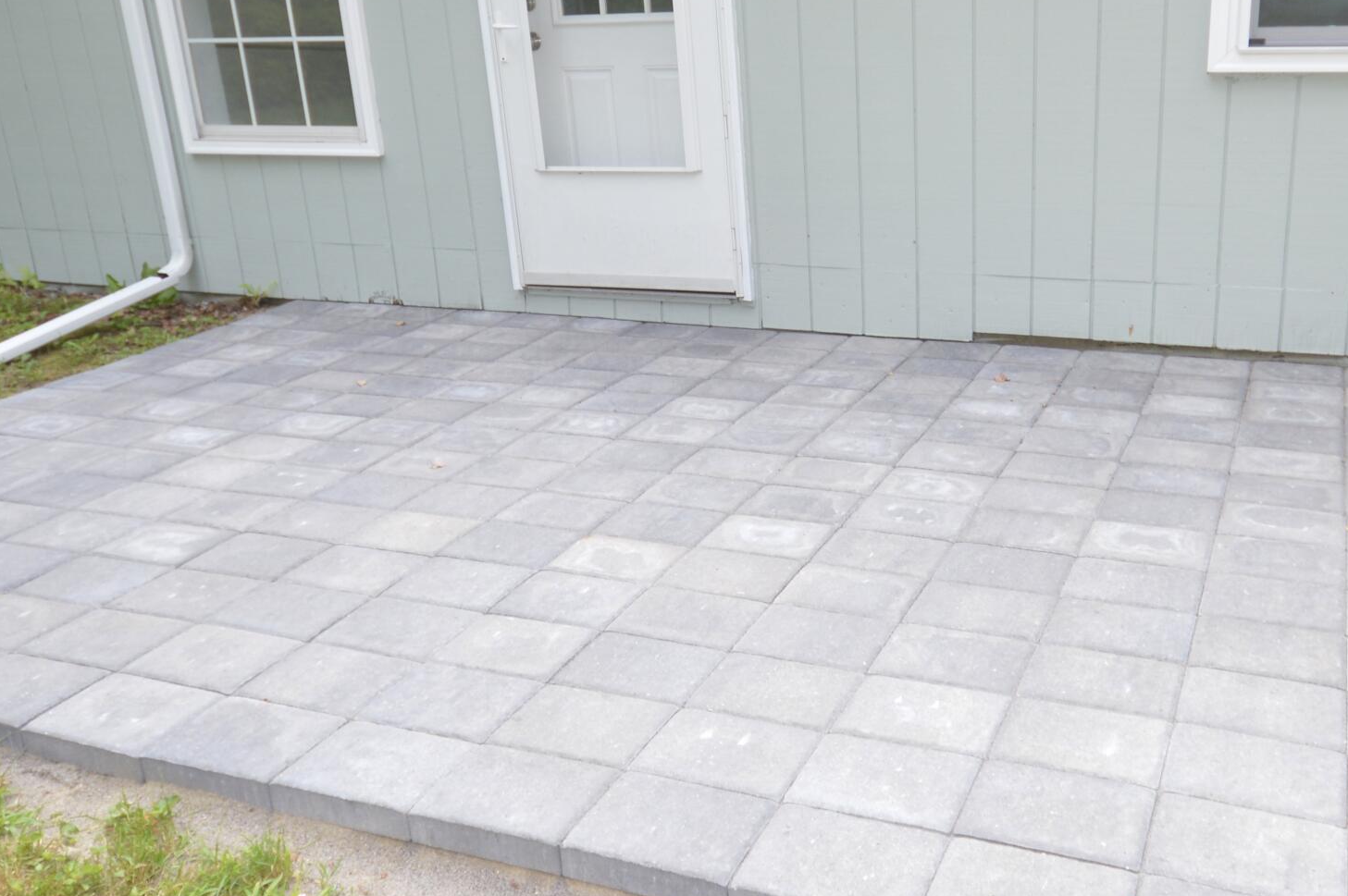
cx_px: 836
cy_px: 392
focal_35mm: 36
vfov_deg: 37.2
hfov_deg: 53.2
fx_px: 1329
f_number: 5.6
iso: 200
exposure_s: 1/125
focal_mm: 11.5
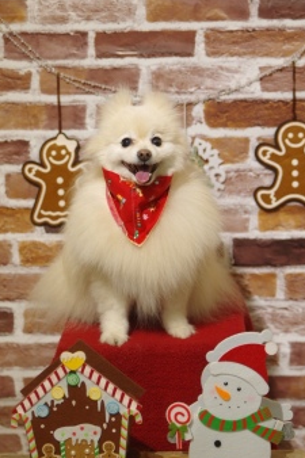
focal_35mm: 97
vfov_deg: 21.0
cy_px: 225
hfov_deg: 14.1
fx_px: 1234
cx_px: 137
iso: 500
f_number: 3.2
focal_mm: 55
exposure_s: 1/160
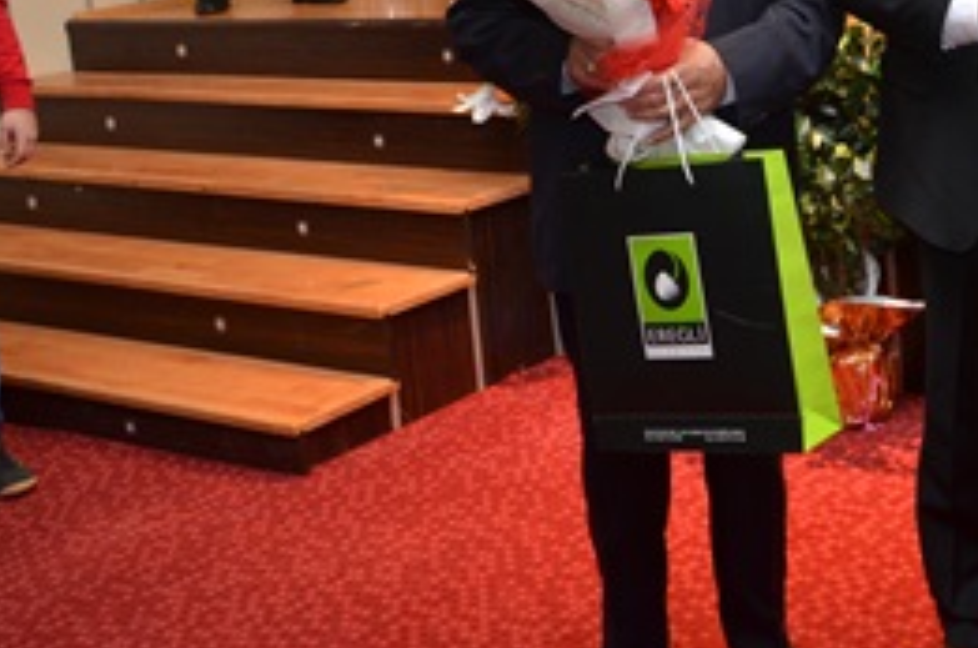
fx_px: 1681
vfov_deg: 21.6
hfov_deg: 29.5
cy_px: 133
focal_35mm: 62
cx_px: 1057
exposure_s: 1/60
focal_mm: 18
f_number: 4
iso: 800
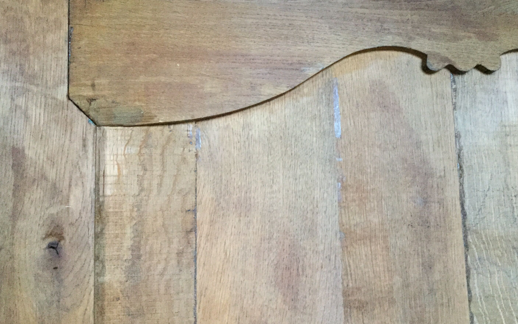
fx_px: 536
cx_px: 291
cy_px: 138
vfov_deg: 33.5
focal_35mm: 38
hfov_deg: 51.4
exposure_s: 1/17
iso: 250
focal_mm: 3.3
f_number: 2.4
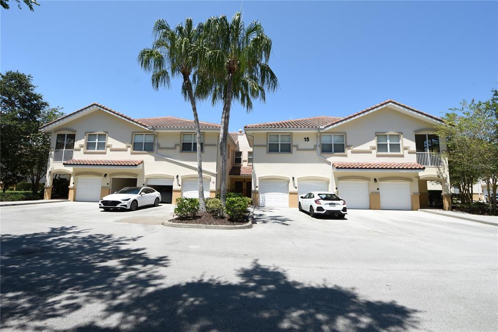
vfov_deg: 77.3
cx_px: 249
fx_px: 207
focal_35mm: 15
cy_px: 166
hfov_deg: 100.4
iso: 100
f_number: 7.1
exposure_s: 1/200
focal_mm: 10
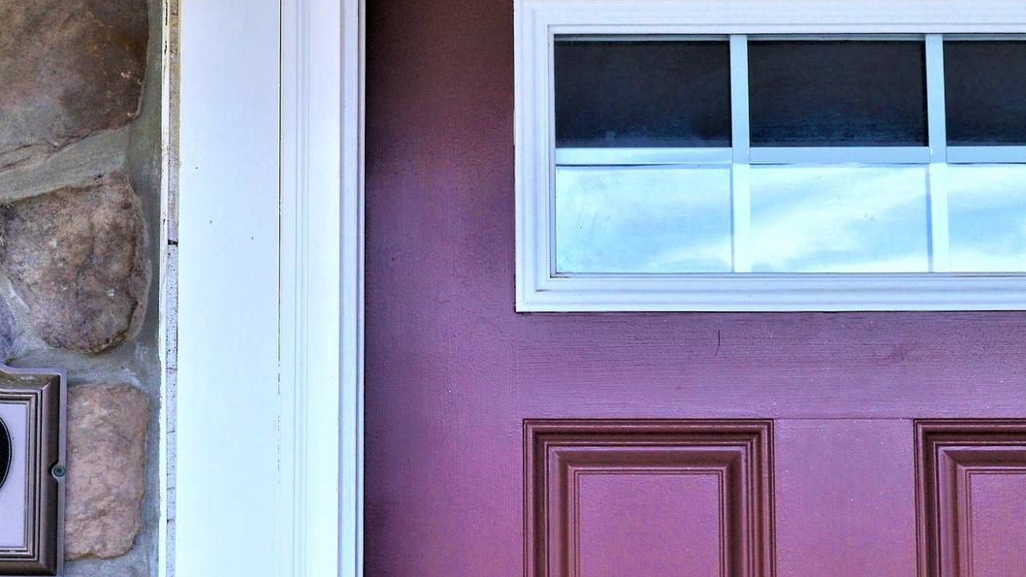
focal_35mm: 73
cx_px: 429
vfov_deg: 16.5
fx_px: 1986
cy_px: 355
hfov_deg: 28.9
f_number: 7.1
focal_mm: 24
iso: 125
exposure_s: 1/30
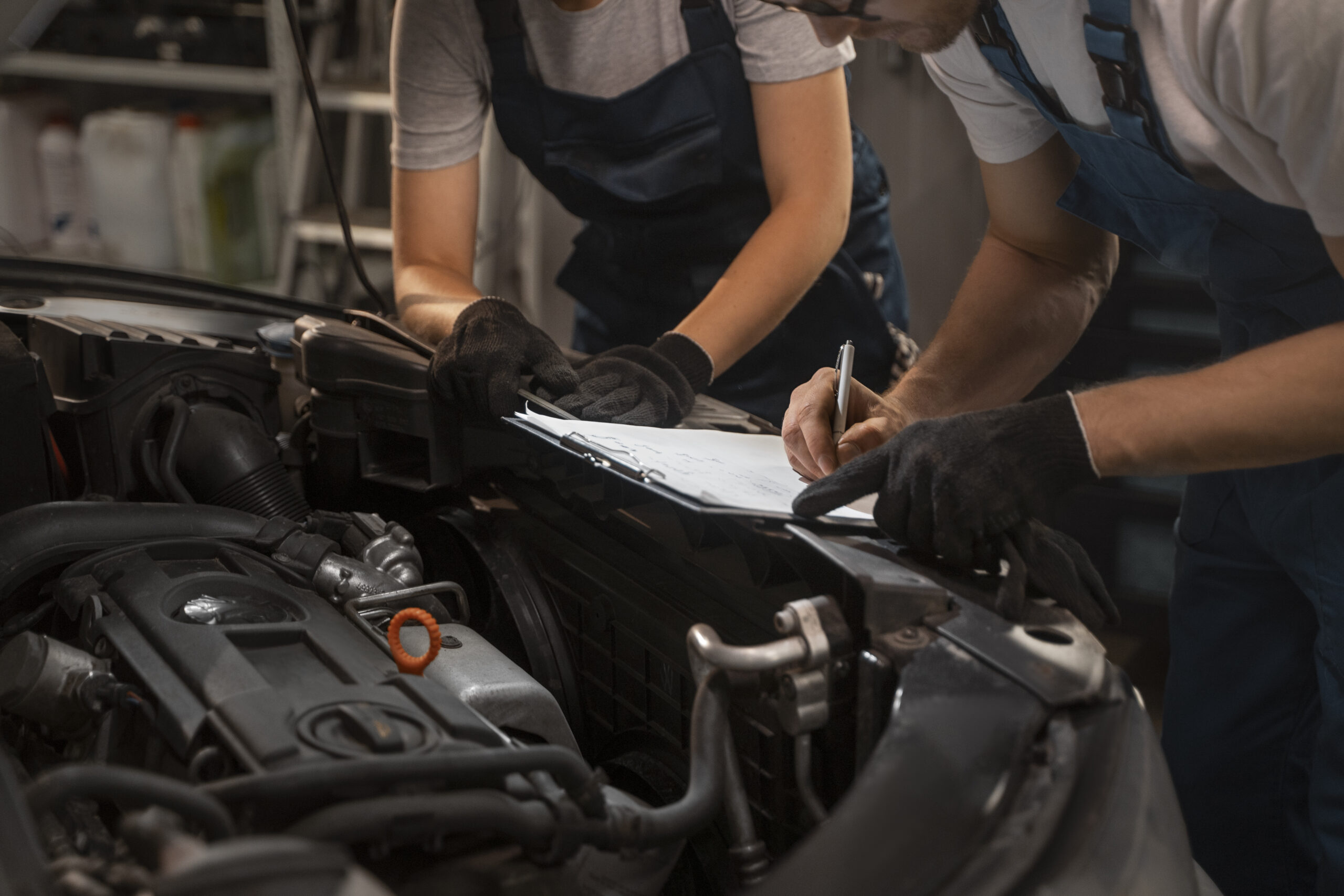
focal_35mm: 55
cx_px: 672
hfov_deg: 36.2
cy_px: 448
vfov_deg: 24.6
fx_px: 2053
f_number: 2.8
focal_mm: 55
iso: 1250
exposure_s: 1/160
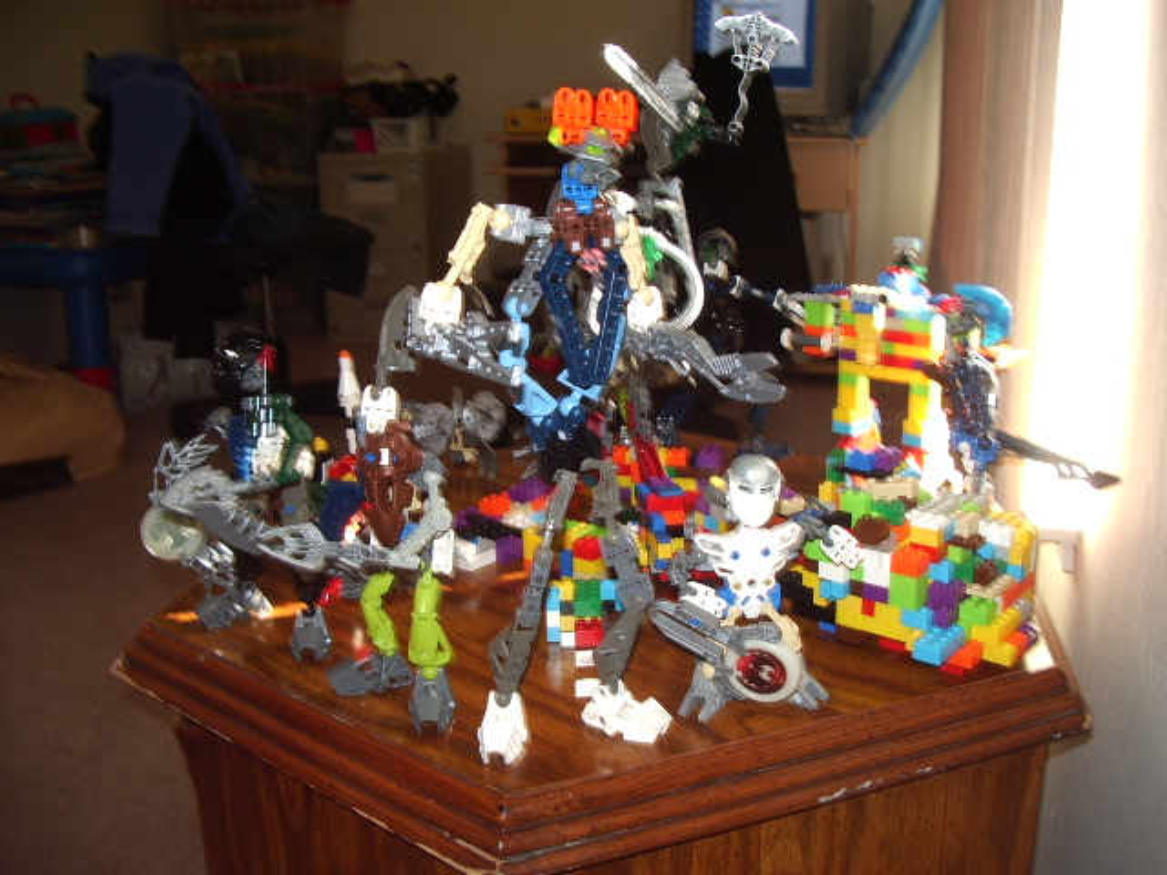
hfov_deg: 52.6
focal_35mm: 35
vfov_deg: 40.7
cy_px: 438
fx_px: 1180
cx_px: 584
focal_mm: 5.8
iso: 100
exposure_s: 1/40
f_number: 2.6
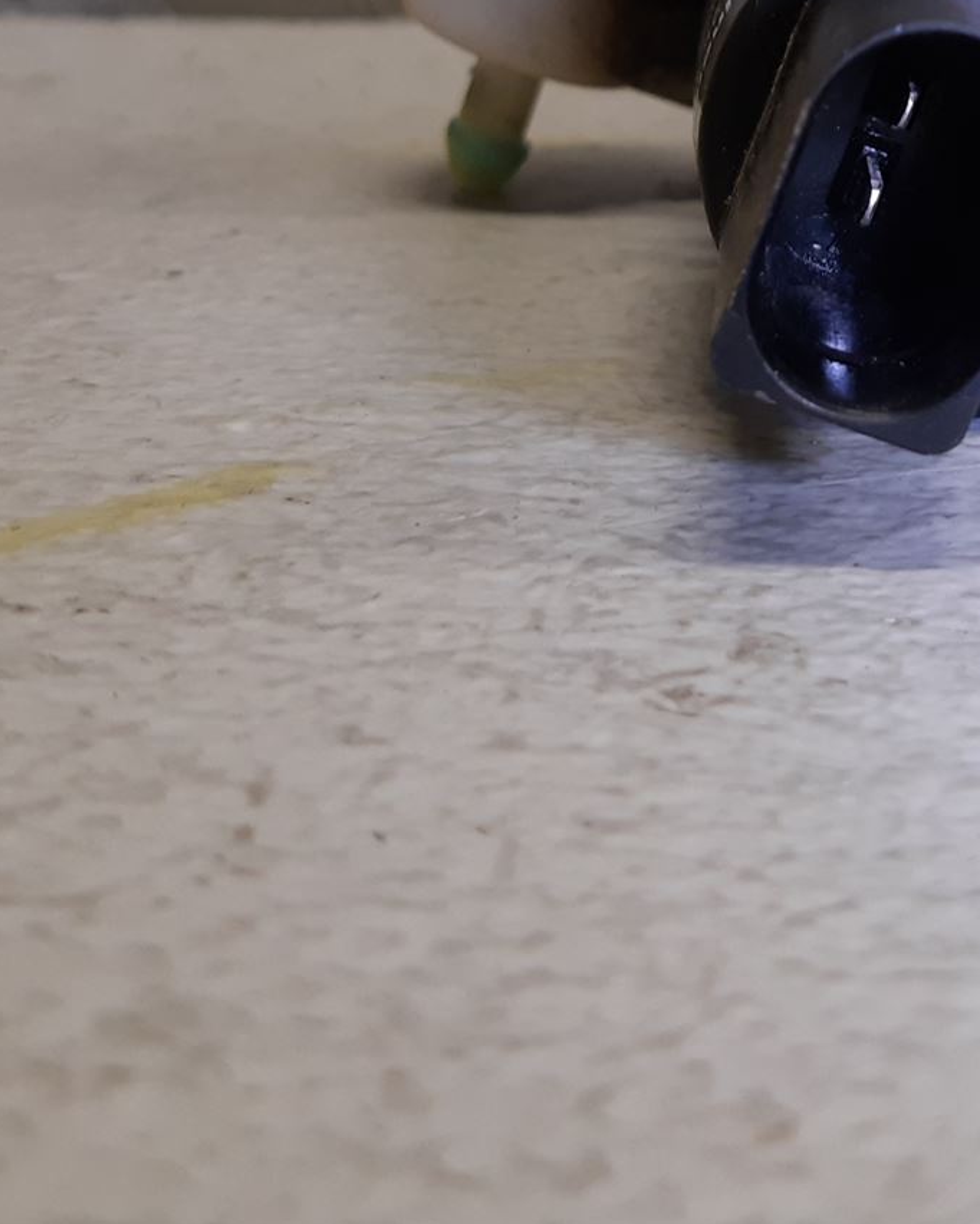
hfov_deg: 24.6
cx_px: 796
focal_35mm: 61
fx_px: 2211
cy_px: 126
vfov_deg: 29.7
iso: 100
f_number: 1.7
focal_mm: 3.93
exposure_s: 1/50
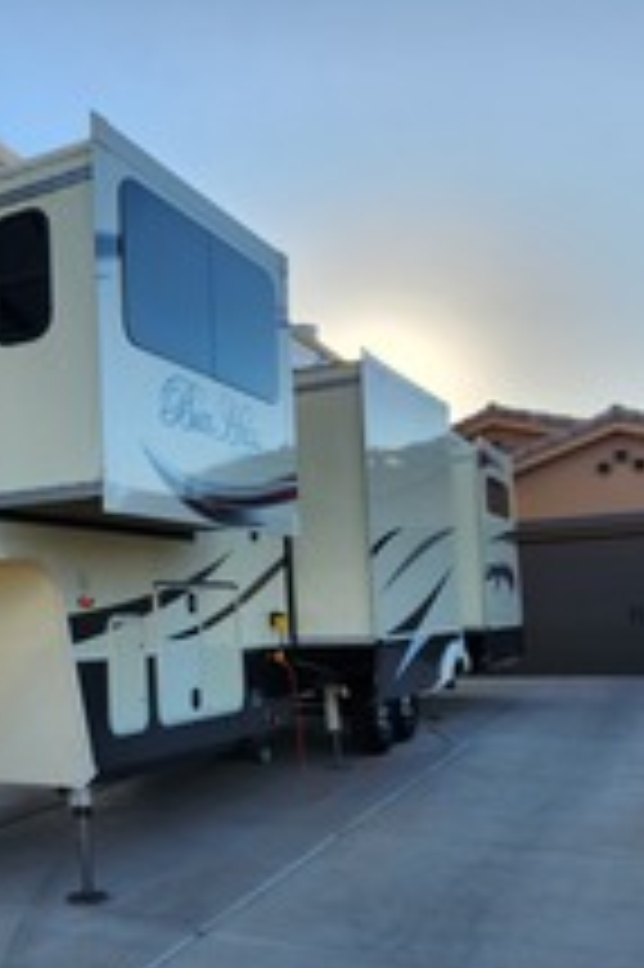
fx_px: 1048
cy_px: 534
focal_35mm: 39
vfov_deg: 49.5
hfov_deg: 32.0
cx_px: 32
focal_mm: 5.4
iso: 20
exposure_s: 1/917
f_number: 1.8
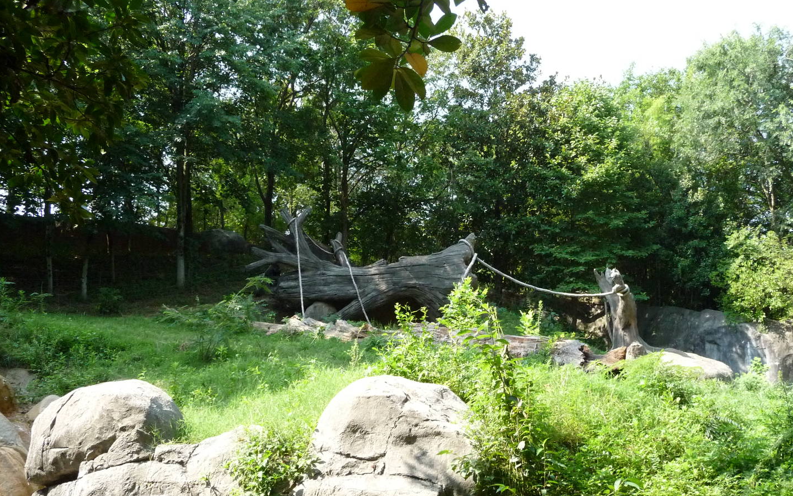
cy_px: 268
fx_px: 821
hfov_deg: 51.4
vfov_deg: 33.6
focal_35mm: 38
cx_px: 442
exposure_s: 1/500
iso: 400
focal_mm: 5.3
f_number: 3.5
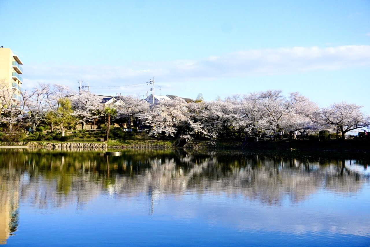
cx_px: 185
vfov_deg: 31.9
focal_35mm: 42
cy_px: 124
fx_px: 432
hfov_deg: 46.4
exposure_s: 1/3200
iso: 800
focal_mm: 28
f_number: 5.6
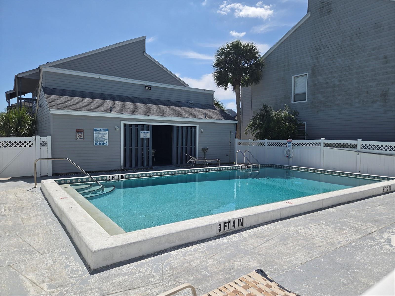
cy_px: 148
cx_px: 198
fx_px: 262
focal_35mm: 23
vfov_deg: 58.9
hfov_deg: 73.9
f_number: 1.8
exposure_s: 1/3493
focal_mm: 5.4
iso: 25
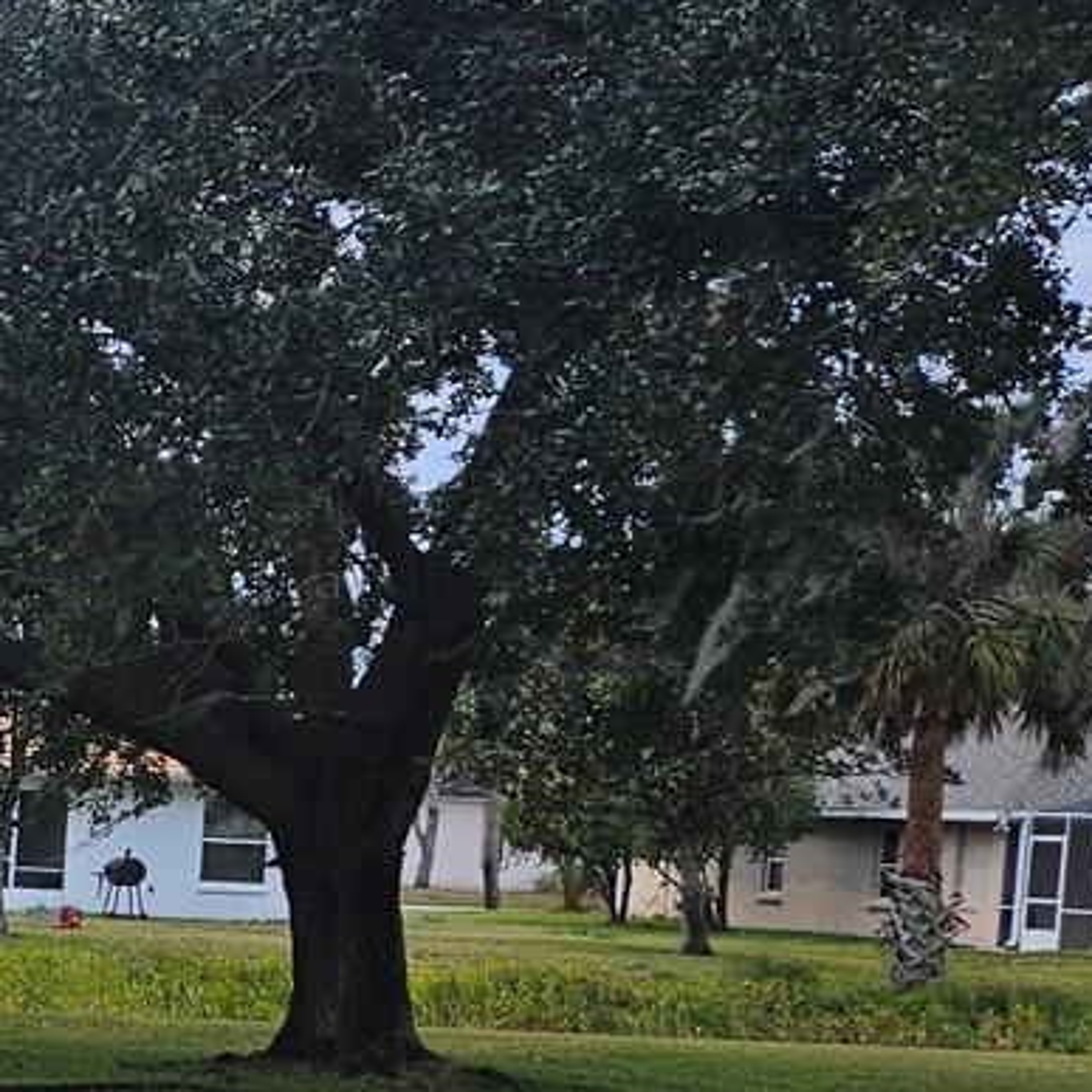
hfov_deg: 17.2
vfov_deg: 20.2
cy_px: 1005
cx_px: -835
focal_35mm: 84
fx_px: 2998
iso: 25
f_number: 1.8
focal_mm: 5.4
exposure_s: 1/1593
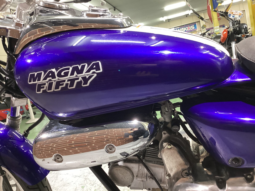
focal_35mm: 31
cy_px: 96
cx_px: 128
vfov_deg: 45.4
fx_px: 228
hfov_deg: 58.4
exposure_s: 1/40
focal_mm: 3.3
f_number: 2.4
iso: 250
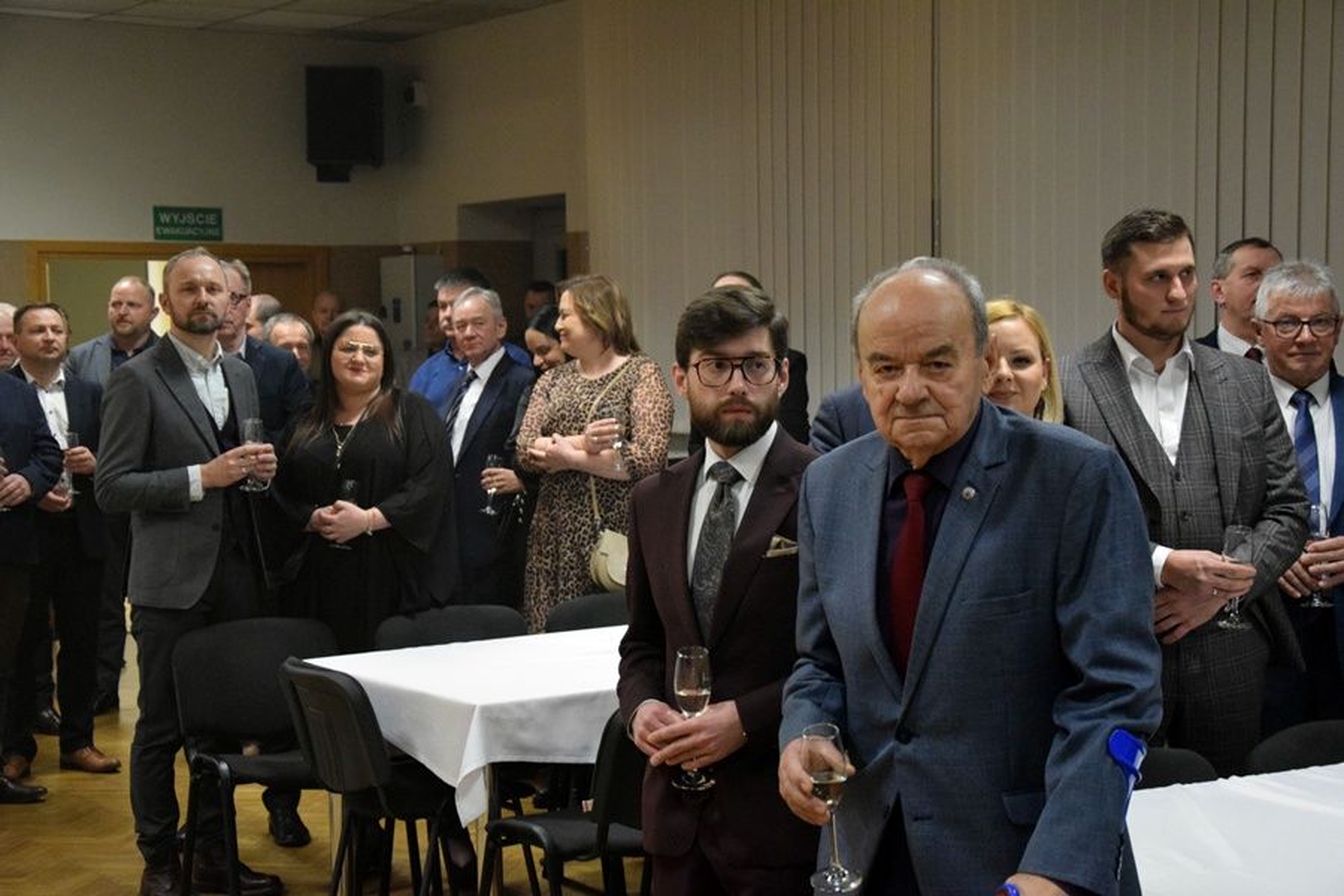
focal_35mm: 63
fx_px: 2352
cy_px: 448
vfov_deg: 21.6
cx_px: 672
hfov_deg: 31.9
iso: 3600
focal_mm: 42
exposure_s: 1/100
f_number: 4.8
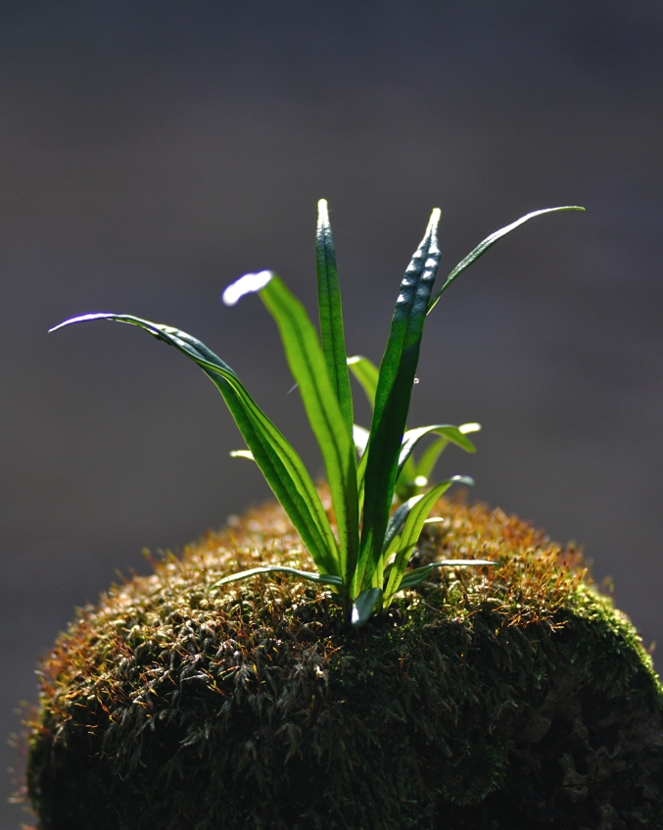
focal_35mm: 179
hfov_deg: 8.7
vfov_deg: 10.8
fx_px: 4382
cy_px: 401
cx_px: 332
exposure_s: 1/1000
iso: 200
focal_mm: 105
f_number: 2.8
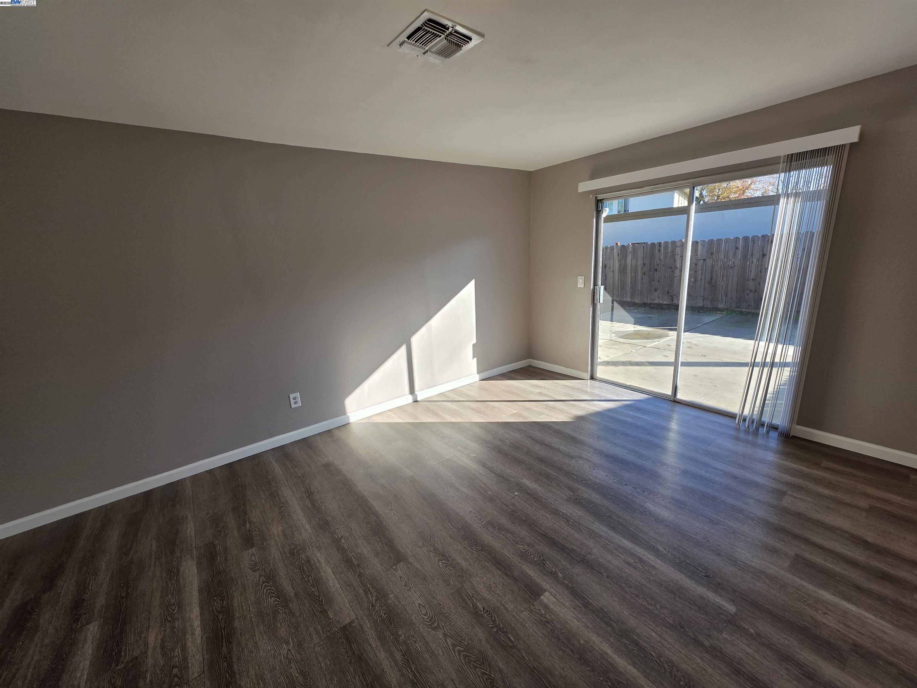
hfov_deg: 106.2
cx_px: 458
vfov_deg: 89.9
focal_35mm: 13
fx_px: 344
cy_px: 344
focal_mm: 2.2
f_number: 1.9
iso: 40
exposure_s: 1/410
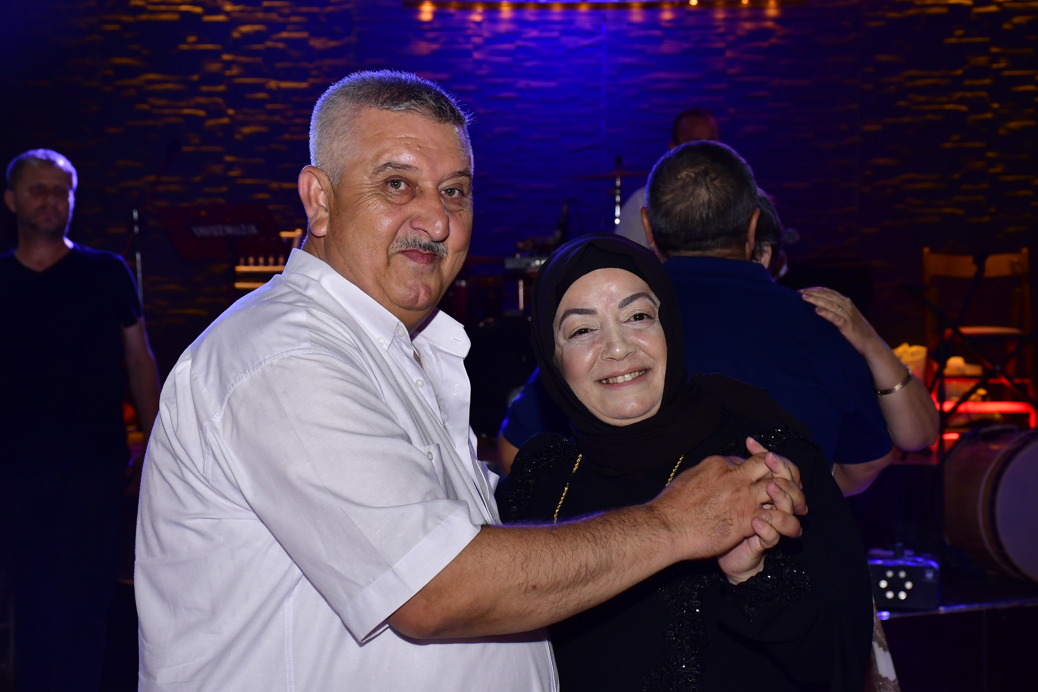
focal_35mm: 78
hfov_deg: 26.0
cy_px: 346
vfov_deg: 17.5
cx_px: 519
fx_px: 2249
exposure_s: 1/80
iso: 1250
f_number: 8
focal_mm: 52
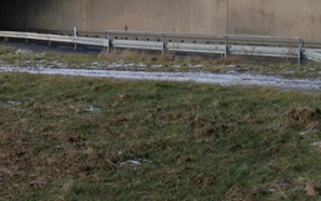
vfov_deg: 8.5
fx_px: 1331
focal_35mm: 152
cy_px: -57
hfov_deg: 13.7
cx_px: 52
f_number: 3.4
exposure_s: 1/500
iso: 80
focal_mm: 9.9
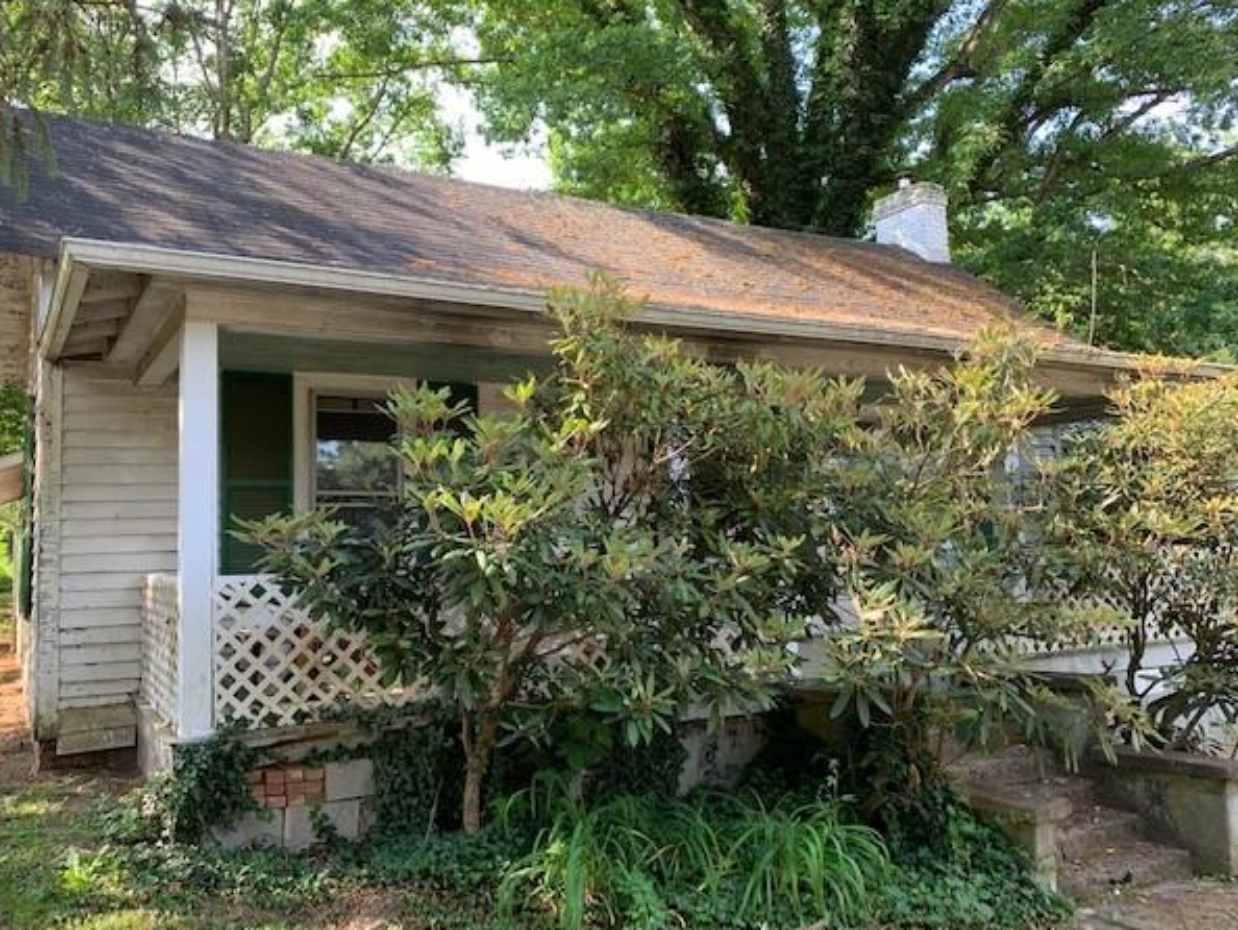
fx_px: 1002
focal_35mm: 28
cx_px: 586
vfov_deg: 49.8
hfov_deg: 63.4
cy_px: 478
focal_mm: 4.25
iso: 32
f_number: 1.8
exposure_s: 1/121
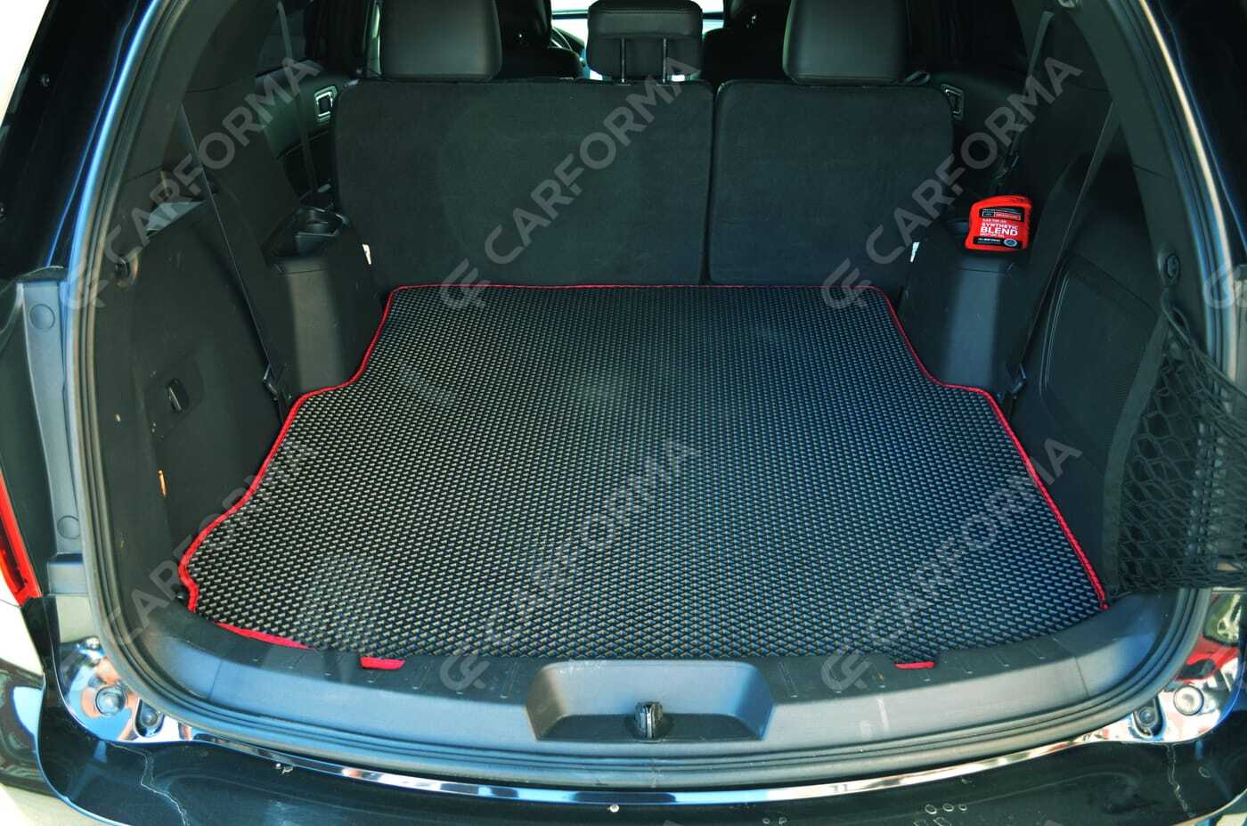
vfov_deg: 39.8
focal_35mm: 33
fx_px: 1141
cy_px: 413
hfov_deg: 57.3
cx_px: 624
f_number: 4
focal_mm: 22
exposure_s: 1/60
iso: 640
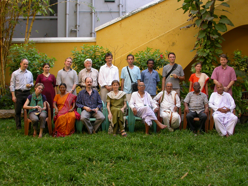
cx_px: 124
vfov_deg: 37.7
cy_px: 93
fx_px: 272
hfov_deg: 49.0
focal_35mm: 38
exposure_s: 1/70.7
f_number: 3.7
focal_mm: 7.85
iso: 100
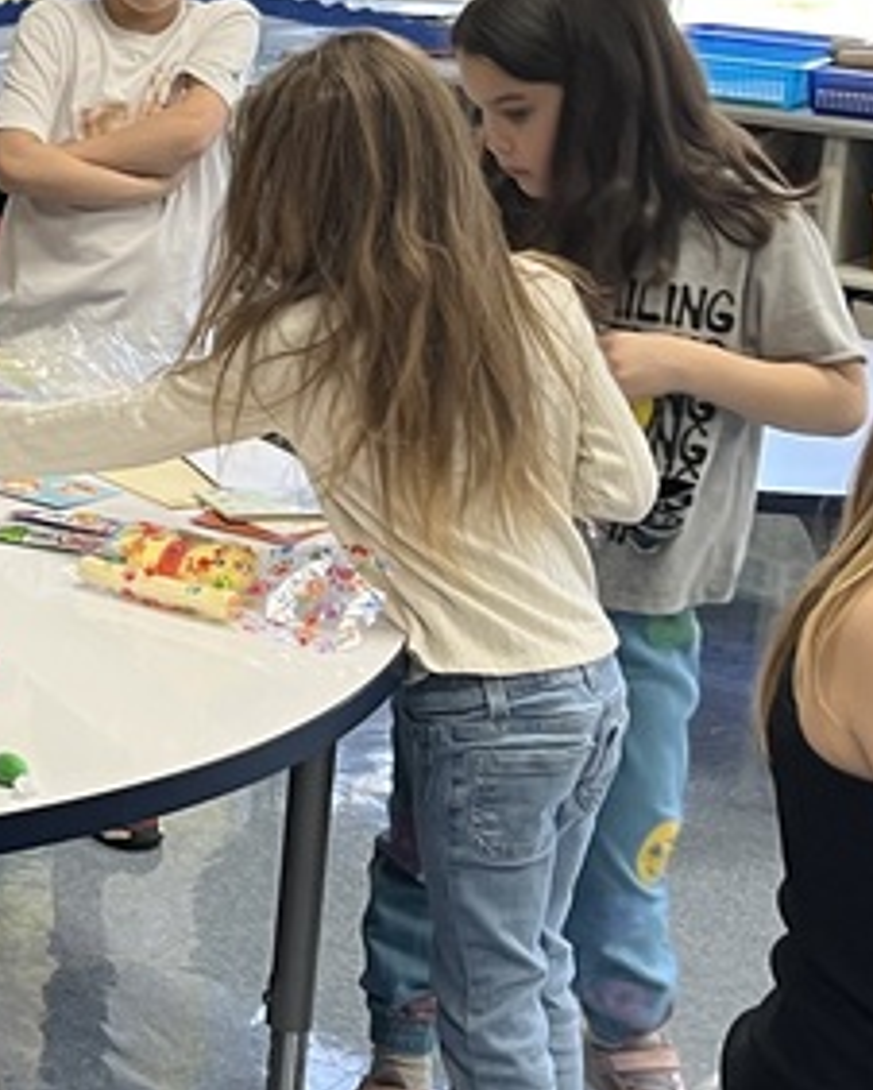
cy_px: 425
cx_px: -398
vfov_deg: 20.8
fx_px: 2968
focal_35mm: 92
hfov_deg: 15.5
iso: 80
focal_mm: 5.1
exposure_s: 1/60
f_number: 1.6
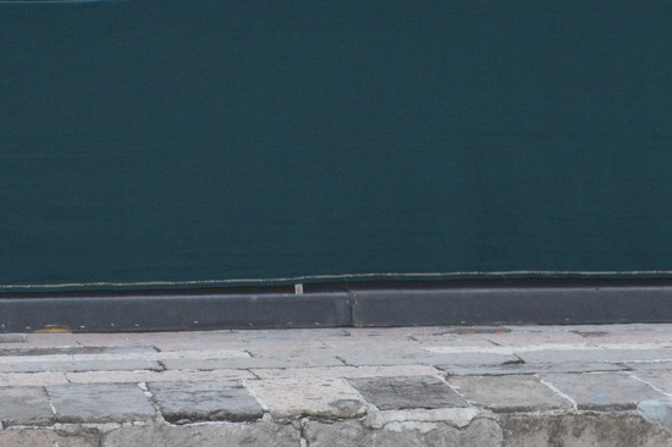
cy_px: -106
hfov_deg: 12.9
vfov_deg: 8.6
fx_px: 2929
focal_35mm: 157
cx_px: 27
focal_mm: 36
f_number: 8
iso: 800
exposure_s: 1/200
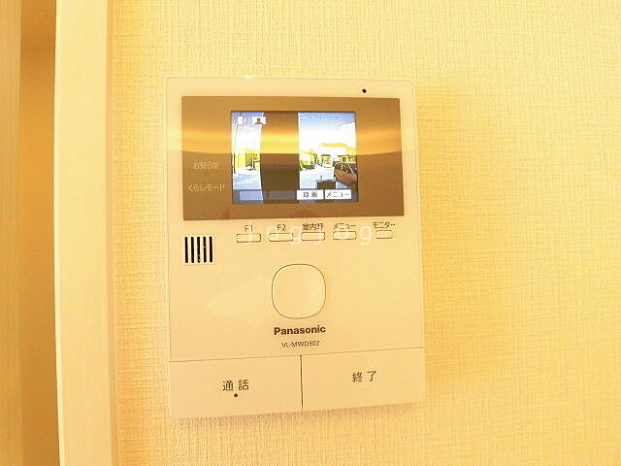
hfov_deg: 71.6
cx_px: 310
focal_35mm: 24
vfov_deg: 56.8
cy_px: 233
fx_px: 431
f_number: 3.1
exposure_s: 1/60
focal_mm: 4.3
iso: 200
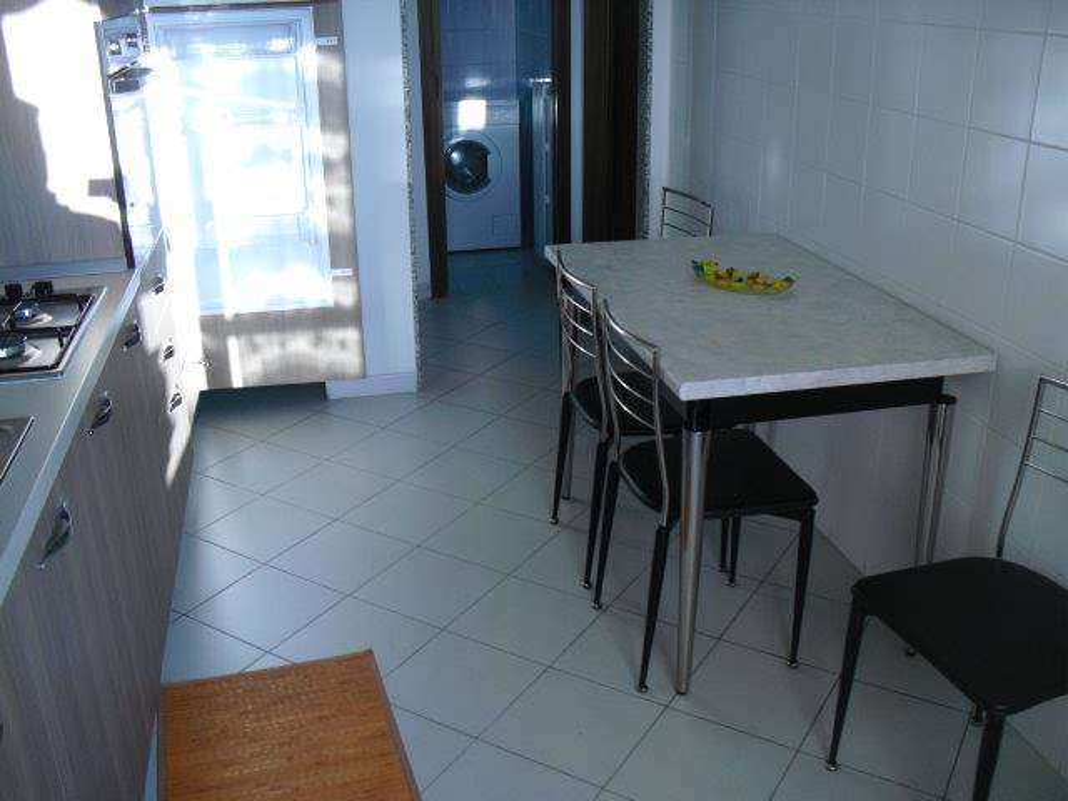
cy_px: 400
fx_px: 1111
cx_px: 534
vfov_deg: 39.7
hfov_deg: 51.4
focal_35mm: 36
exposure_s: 1/100
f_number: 3.1
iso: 200
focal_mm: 6.3
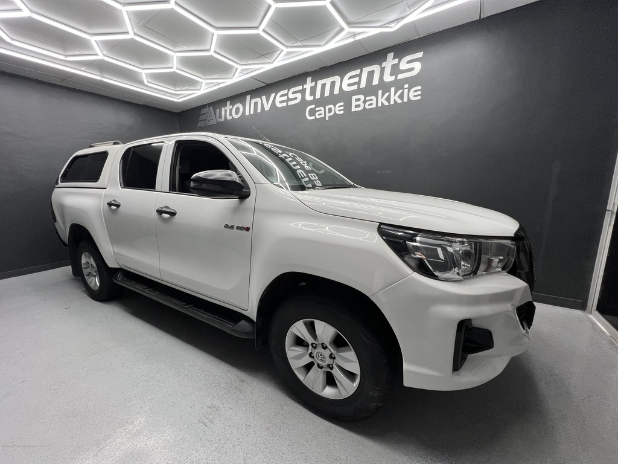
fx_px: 232
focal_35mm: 13
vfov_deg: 89.9
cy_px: 232
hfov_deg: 106.2
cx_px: 309
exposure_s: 1/100
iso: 80
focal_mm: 1.57
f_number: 1.8
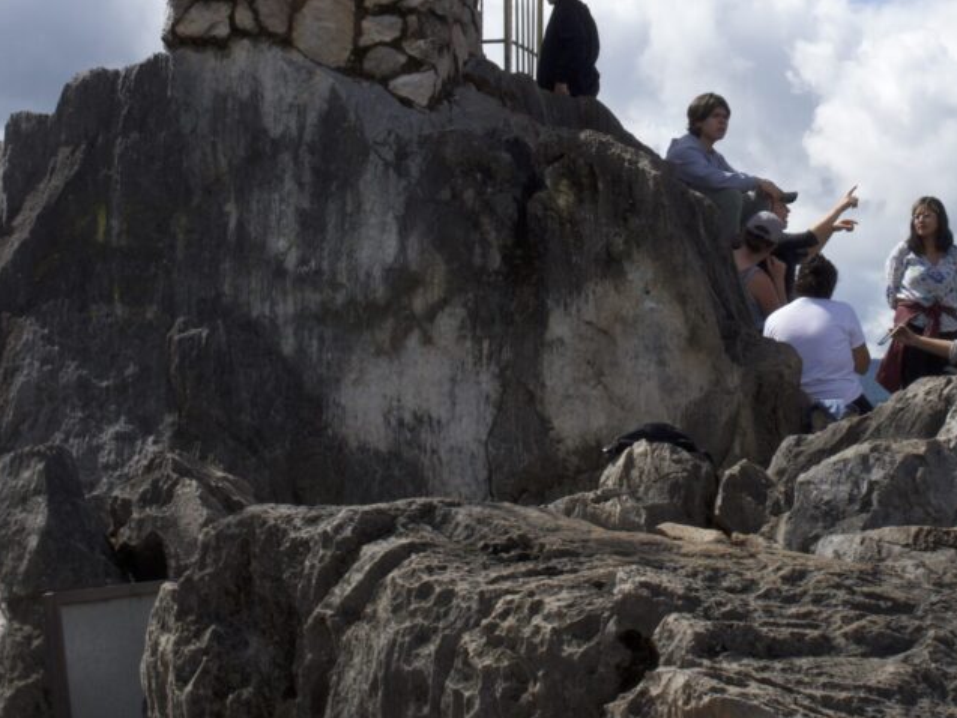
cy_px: 50
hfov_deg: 17.3
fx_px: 3125
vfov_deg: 13.0
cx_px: 742
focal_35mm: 113
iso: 100
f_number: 14
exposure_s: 1/100
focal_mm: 30
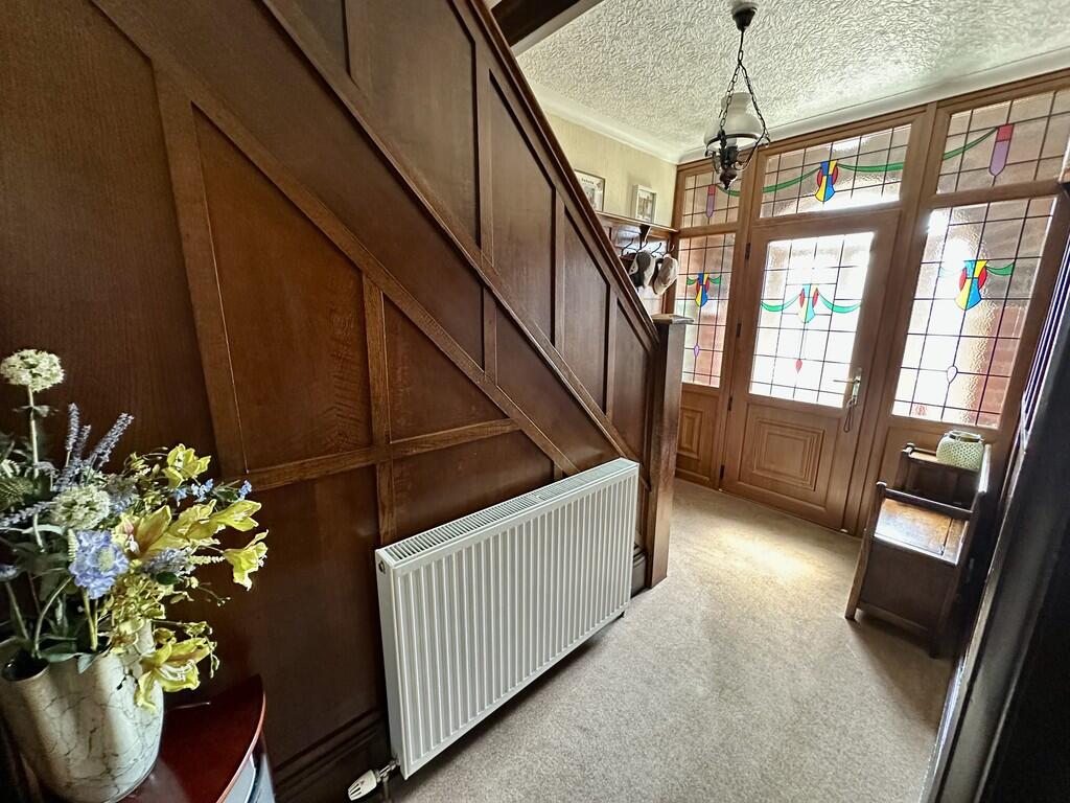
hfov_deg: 102.1
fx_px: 433
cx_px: 535
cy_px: 402
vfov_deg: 85.7
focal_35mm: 14
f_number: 2.2
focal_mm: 2.22
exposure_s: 1/60
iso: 1000
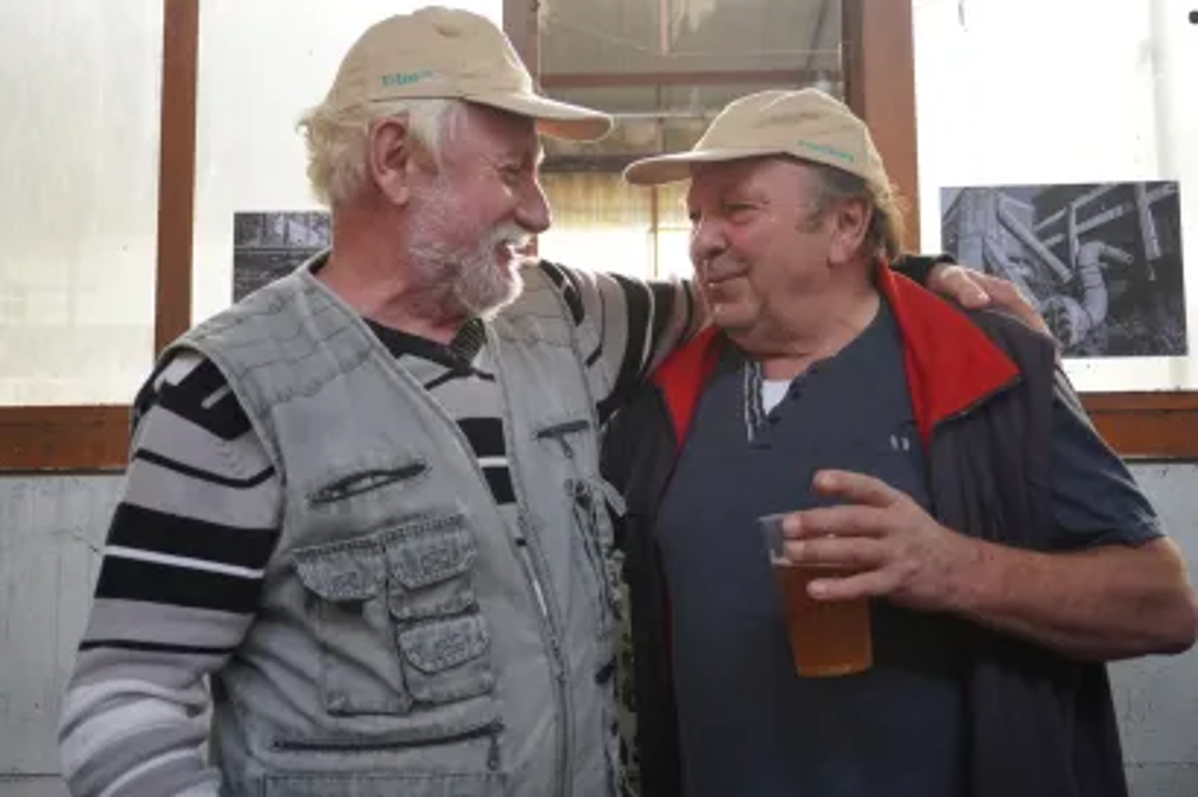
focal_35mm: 40
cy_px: 398
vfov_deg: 33.0
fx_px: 1347
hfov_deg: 47.9
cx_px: 599
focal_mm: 27
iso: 2000
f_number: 4.5
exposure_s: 1/160
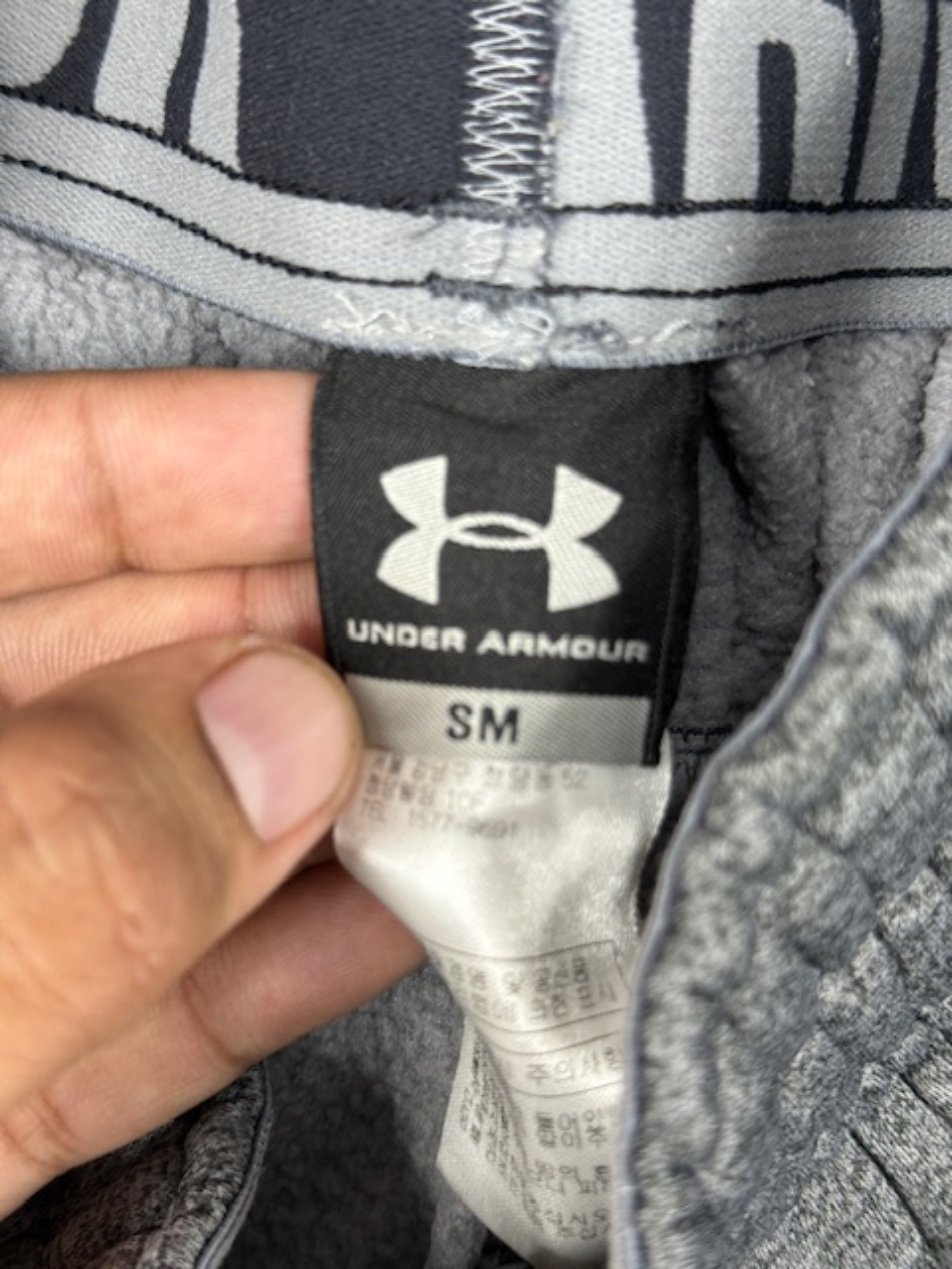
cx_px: 476
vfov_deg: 39.7
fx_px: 1760
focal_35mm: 48
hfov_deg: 30.3
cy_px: 634
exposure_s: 1/50
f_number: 1.78
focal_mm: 6.76
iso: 100
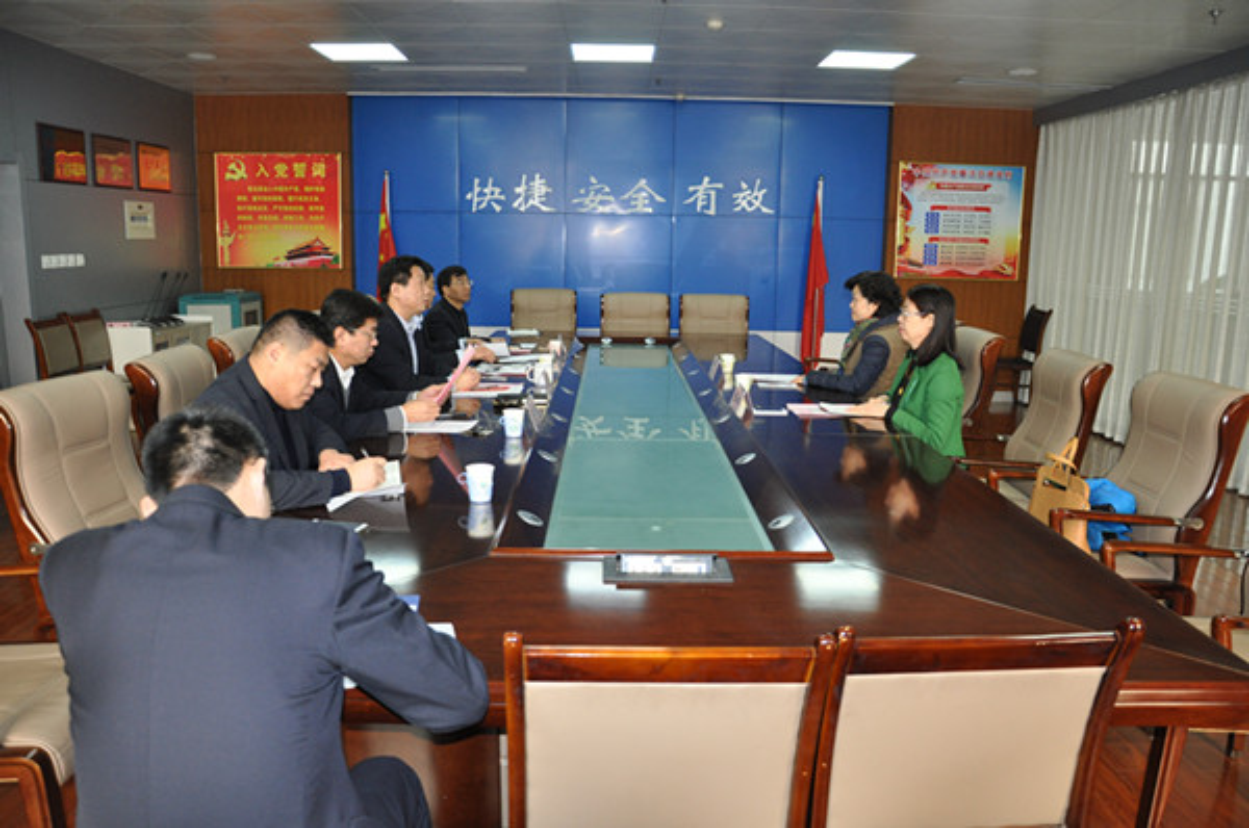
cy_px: 414
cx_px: 624
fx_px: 935
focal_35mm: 27
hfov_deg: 67.5
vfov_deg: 47.8
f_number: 3.5
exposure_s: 1/60
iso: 800
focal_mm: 18
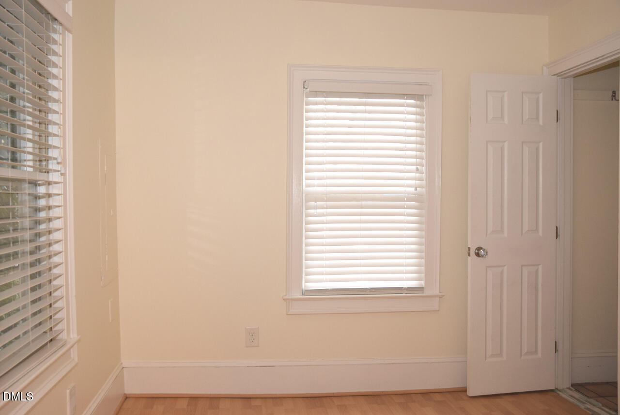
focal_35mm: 33
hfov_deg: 57.2
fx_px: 569
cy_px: 208
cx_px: 310
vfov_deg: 40.0
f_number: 4
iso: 900
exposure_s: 1/60
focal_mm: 22
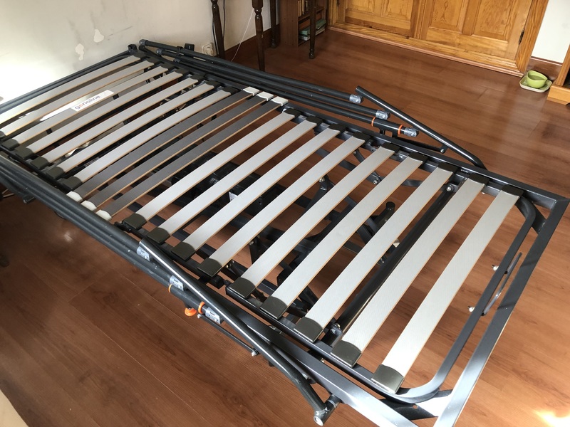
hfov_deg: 63.4
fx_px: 461
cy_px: 214
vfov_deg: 49.7
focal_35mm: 28
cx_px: 285
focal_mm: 3.99
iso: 40
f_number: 1.8
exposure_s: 1/30
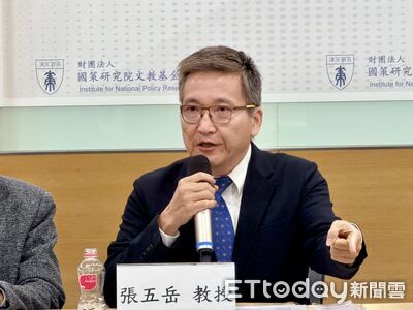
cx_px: 206
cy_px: 155
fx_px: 2386
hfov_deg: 9.9
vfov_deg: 7.4
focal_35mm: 200
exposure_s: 1/60
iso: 160
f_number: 2.8
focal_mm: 16.89
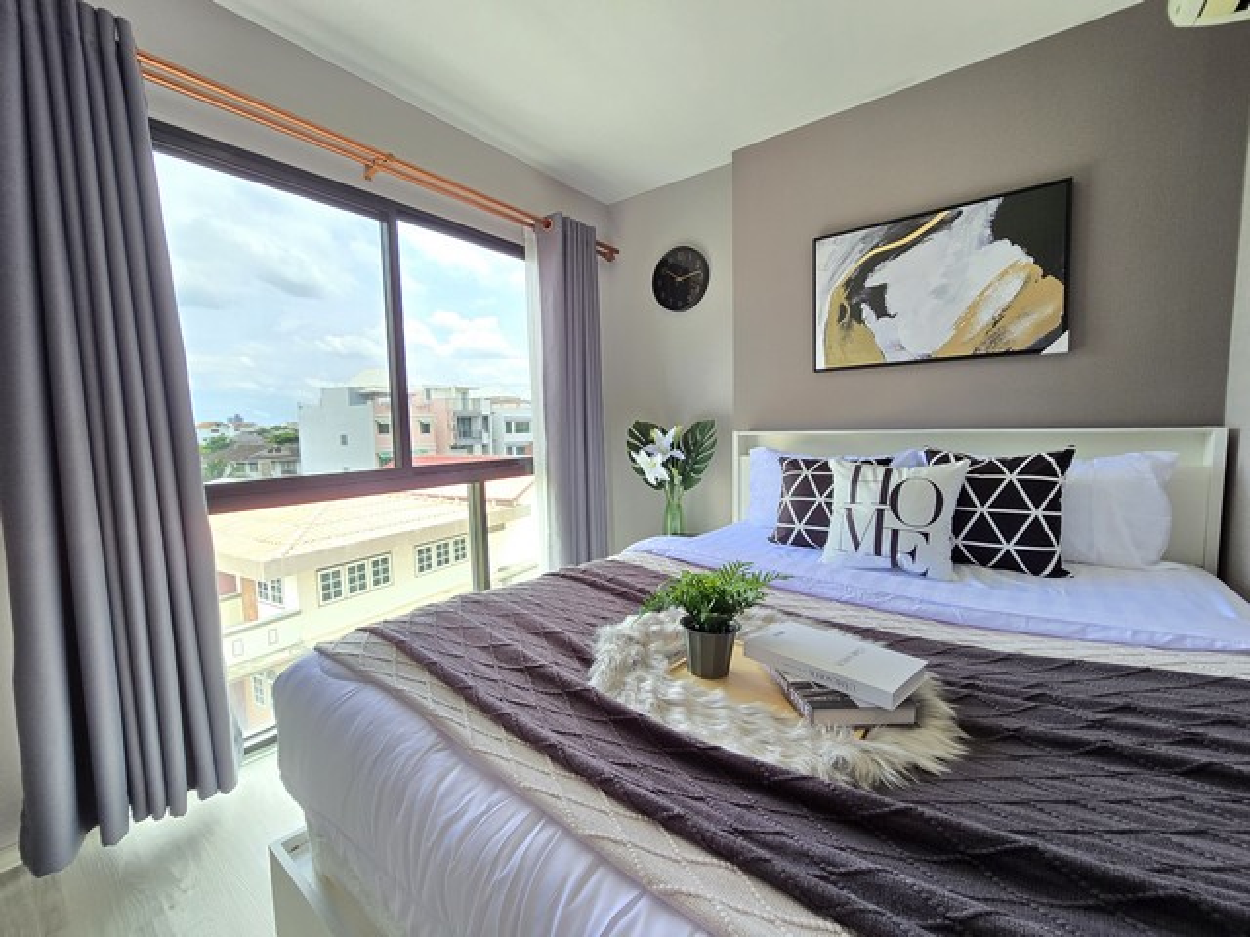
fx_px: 469
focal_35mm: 13
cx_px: 625
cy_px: 468
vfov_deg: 89.9
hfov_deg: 106.2
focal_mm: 2.2
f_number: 2.2
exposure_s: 1/50
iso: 125
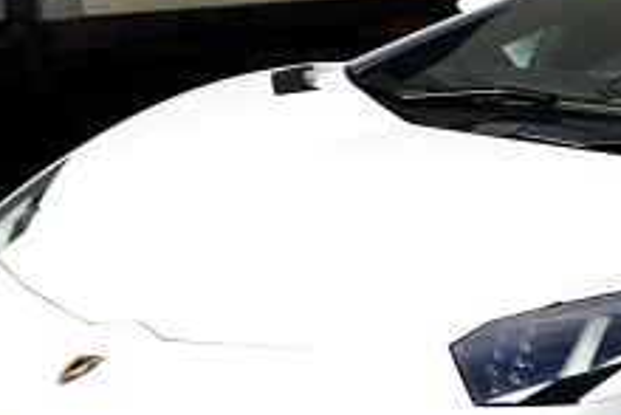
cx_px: 1059
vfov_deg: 5.6
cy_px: 336
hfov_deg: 8.2
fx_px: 4217
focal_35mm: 244
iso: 100
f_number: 7.1
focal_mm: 35
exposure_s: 1/200
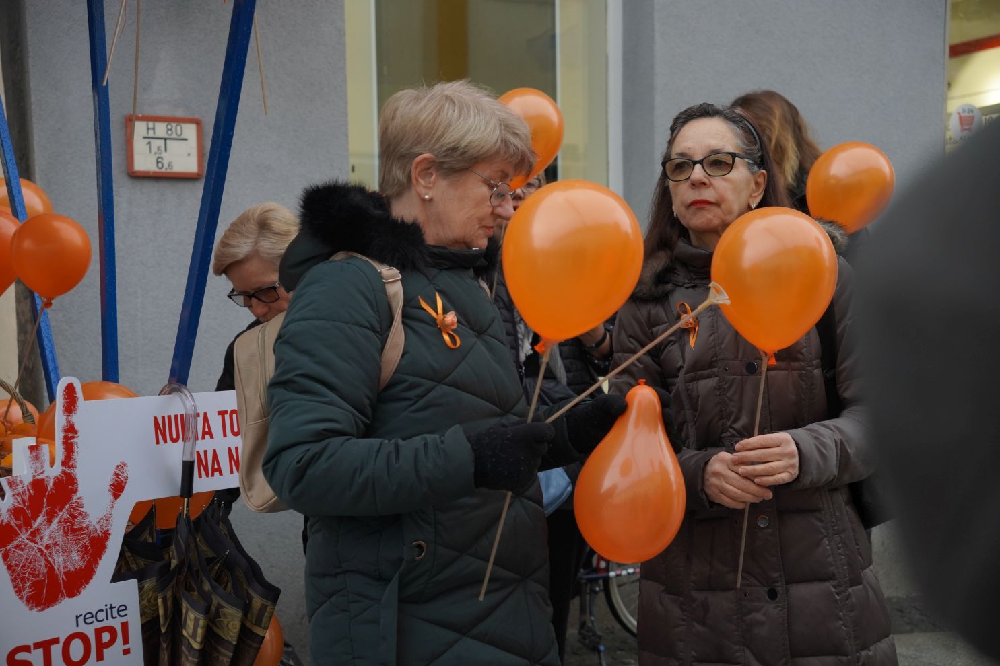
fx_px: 1637
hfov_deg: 34.0
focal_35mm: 59
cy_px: 333
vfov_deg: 23.0
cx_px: 500
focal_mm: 39.3
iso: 500
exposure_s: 1/200
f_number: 4
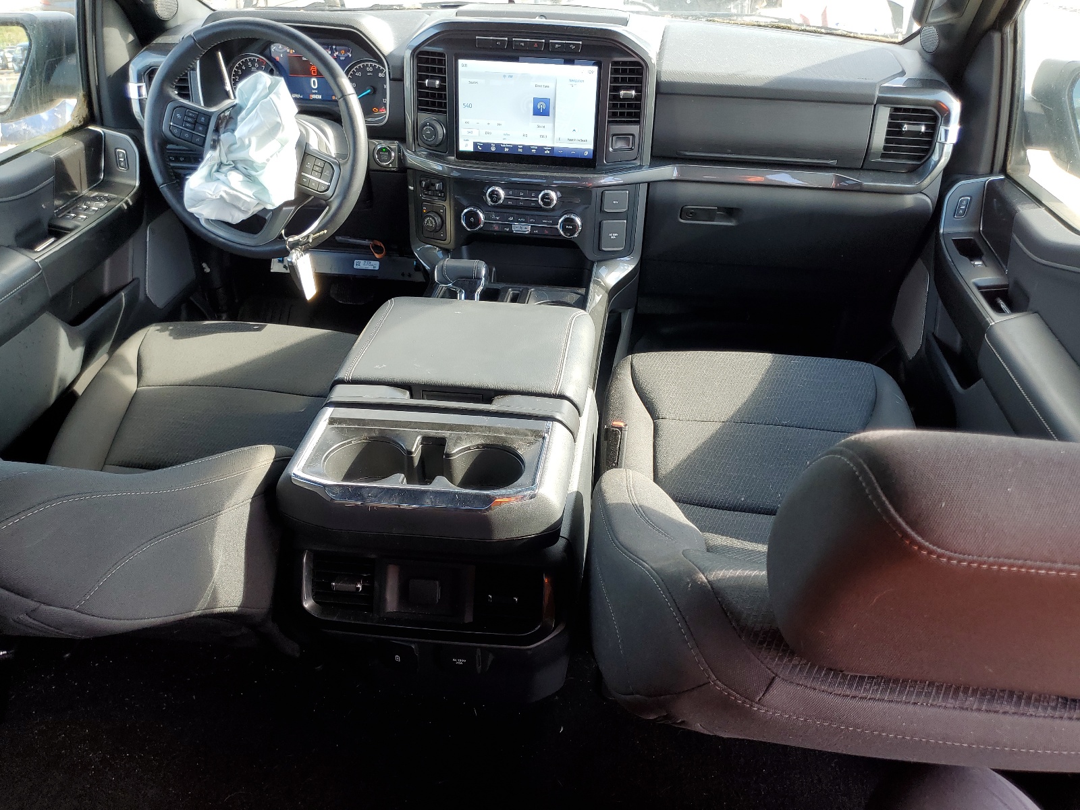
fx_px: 811
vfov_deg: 53.1
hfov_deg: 67.3
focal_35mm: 26
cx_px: 540
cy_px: 405
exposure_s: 1/125
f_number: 1.5
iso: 50
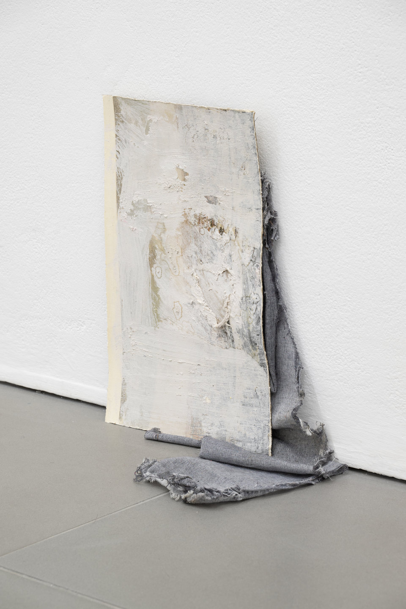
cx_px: 203
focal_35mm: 120
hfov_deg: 11.4
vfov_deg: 17.1
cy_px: 304
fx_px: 2030
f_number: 11
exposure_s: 1/2
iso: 64
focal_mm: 120
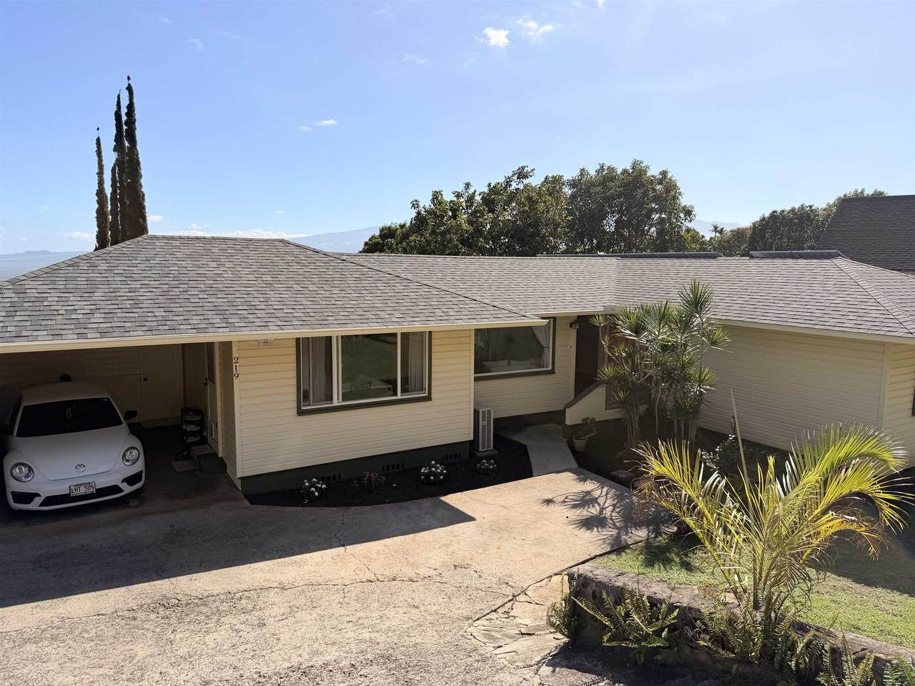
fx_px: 634
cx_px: 458
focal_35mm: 24
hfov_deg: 71.6
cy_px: 343
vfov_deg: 56.8
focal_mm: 6.76
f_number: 1.78
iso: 80
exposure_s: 1/6711
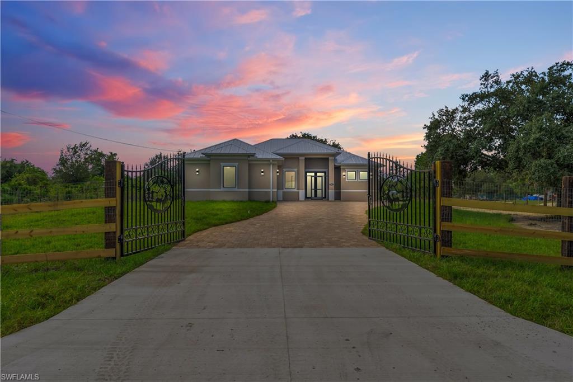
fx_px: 382
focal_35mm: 24
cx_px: 286
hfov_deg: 73.7
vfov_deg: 53.1
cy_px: 191
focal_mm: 24
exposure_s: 1/500
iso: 200
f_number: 9
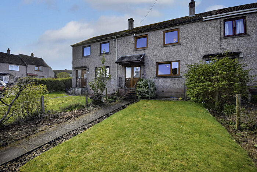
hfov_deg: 100.4
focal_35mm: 15
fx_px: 107
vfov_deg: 77.4
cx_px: 128
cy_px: 86
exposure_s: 1/160
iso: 100
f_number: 5
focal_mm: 10
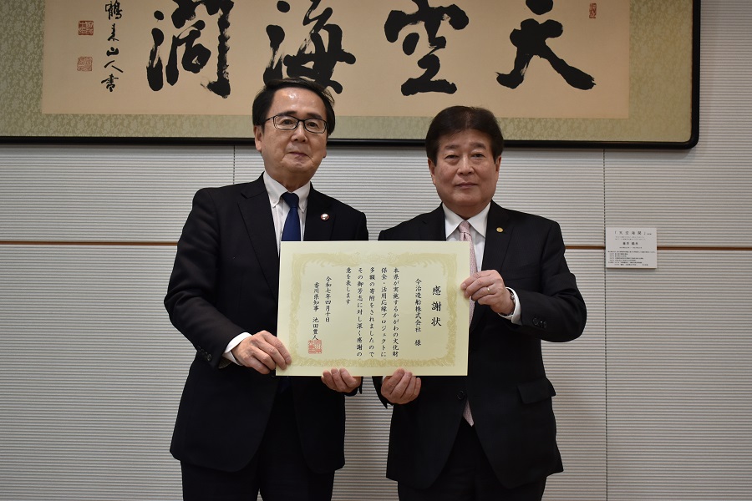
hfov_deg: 43.6
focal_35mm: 45
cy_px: 250
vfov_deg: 29.9
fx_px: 940
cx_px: 376
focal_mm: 30
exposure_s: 1/80
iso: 400
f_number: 4.5
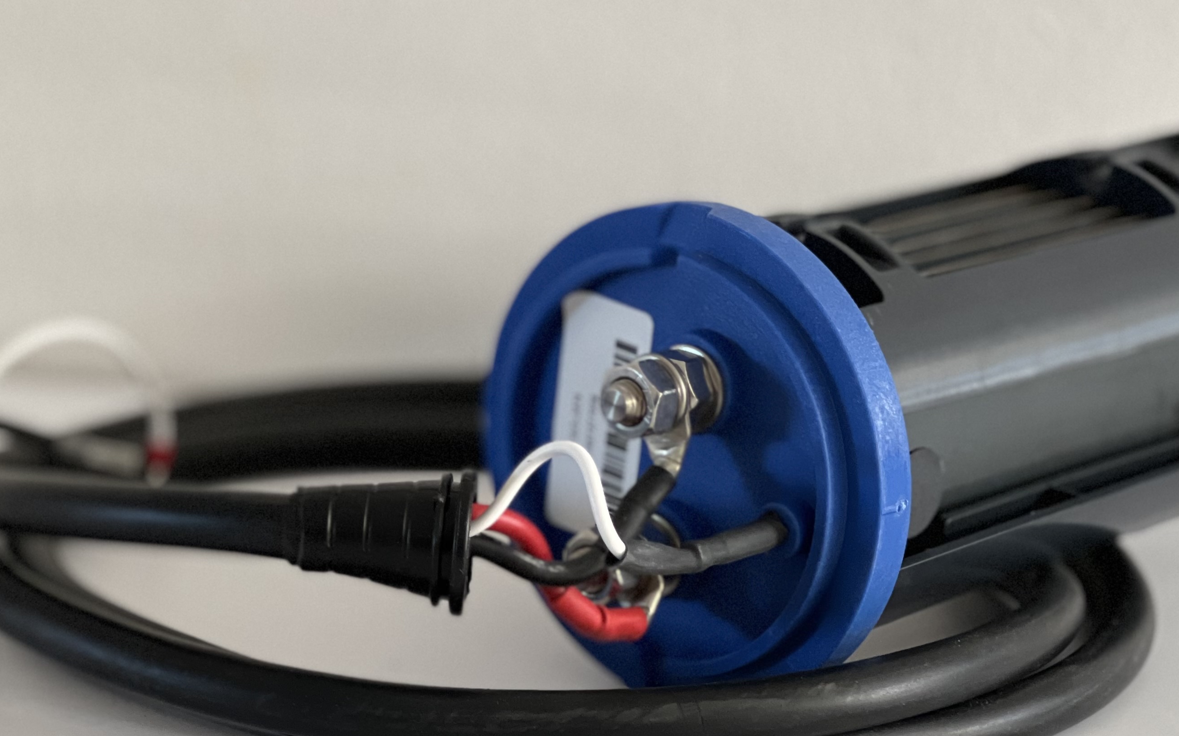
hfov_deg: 16.6
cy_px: 396
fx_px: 4048
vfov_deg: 10.4
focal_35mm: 126
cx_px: 699
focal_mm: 9
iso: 400
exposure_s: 1/40
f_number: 2.8
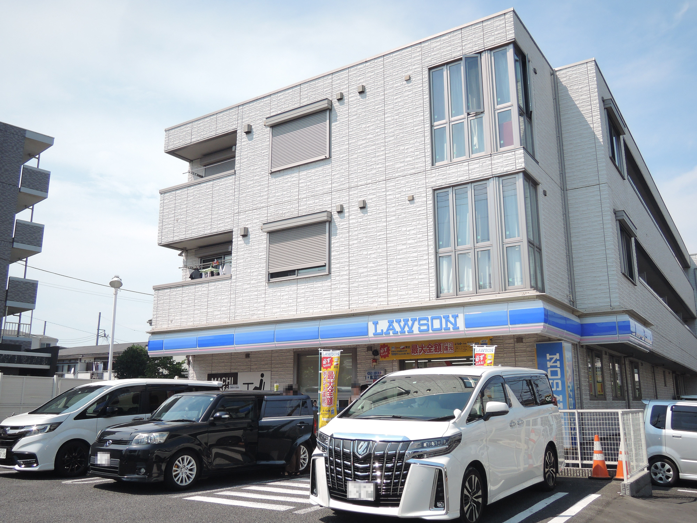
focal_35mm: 31
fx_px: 624
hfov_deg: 58.4
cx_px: 348
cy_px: 262
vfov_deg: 45.4
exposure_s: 1/2000
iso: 160
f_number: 3.2
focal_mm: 6.6
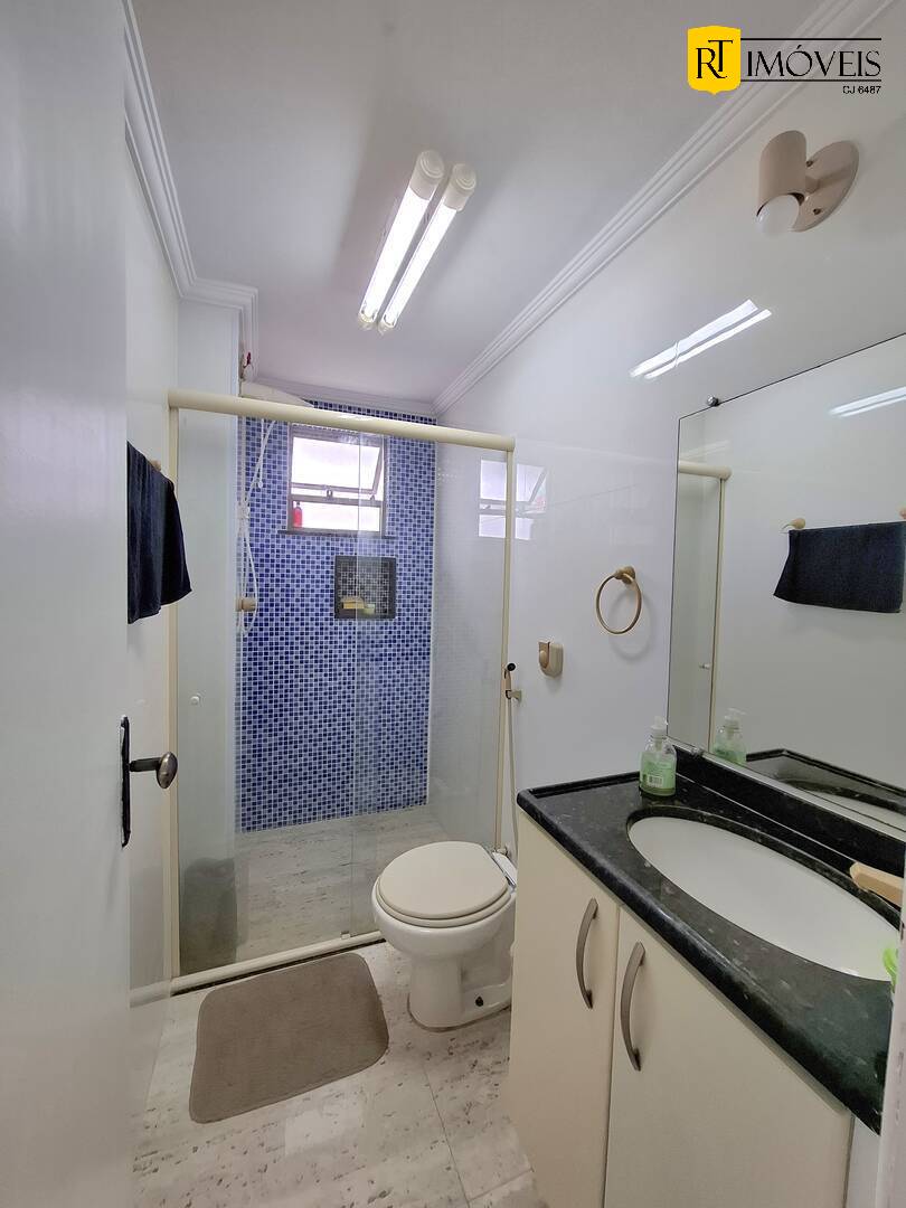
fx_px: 454
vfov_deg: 106.2
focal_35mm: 13
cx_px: 453
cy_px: 604
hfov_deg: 89.9
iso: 80
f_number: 2.2
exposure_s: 1/40
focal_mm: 1.74
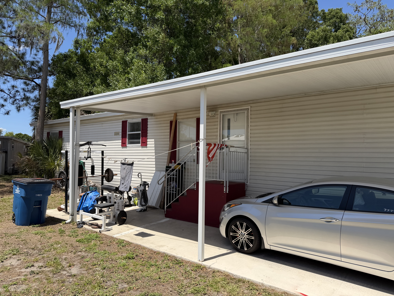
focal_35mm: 24
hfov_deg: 71.6
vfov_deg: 56.8
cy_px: 148
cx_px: 197
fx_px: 273
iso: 80
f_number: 1.78
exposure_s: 1/4167
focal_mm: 6.76
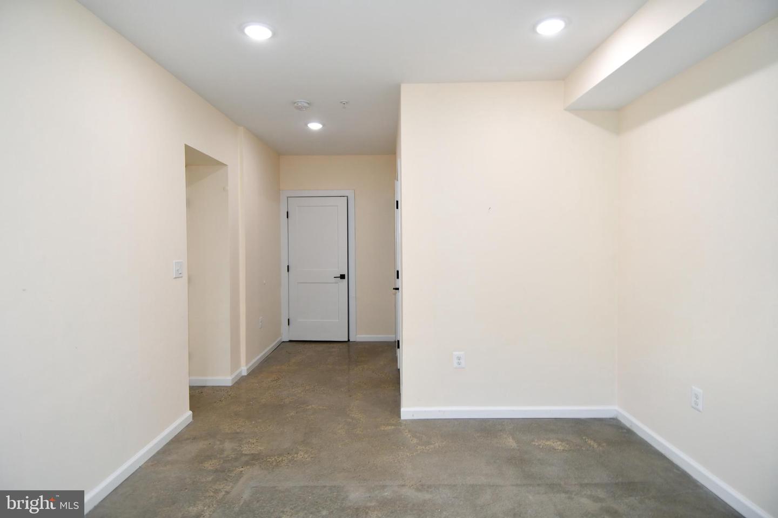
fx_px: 389
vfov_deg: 67.4
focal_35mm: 18
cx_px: 389
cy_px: 259
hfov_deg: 90.0
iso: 280
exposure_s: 1/60
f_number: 4
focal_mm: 12
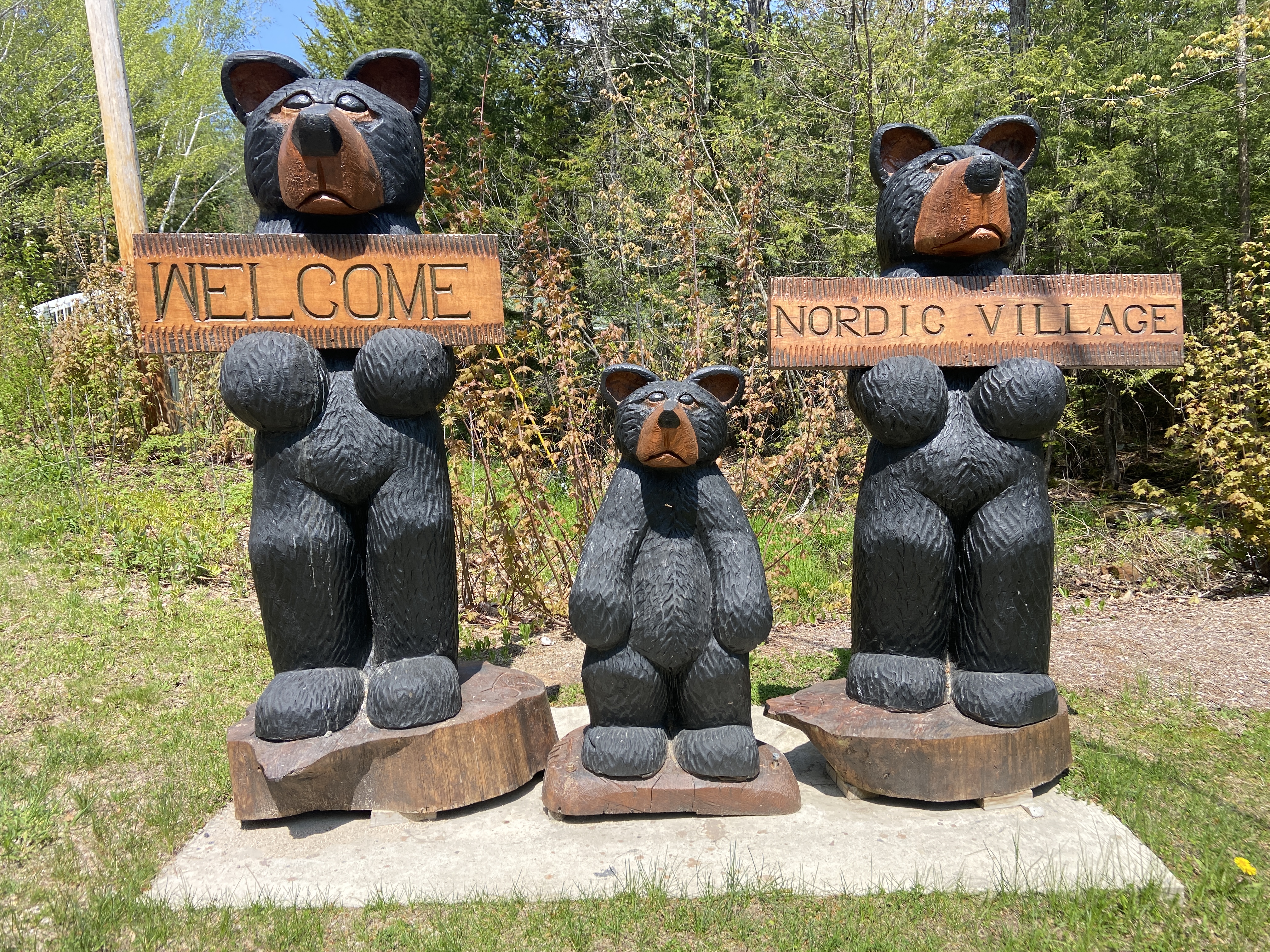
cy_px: 476
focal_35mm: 26
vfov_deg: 53.1
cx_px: 635
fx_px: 954
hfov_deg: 67.3
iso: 32
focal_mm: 4.25
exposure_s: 1/1124
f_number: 1.8
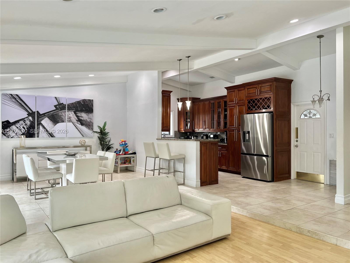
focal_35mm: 26
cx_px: 175
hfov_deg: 67.3
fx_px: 263
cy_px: 132
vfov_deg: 53.1
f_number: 1.5
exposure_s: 1/120
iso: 125
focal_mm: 5.7
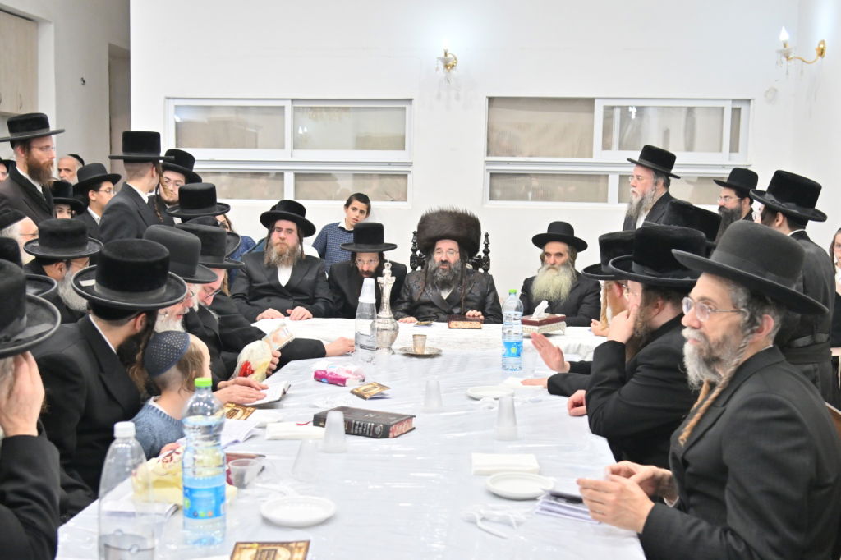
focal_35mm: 42
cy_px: 280
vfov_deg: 31.9
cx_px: 420
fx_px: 981
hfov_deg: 46.4
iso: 800
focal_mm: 28
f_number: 4
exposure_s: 1/160
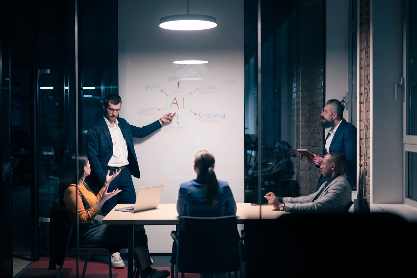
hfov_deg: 39.6
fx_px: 579
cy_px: 139
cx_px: 208
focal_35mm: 50
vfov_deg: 27.0
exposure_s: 1/250
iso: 500
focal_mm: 50
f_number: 1.2
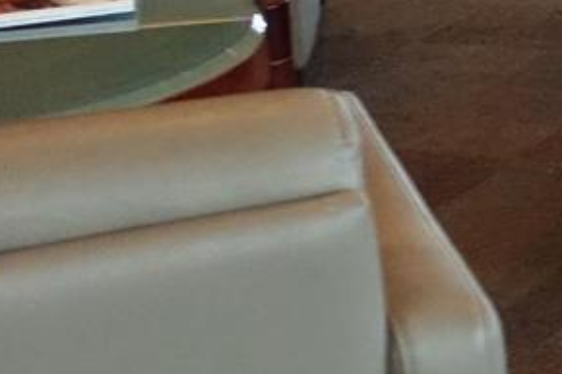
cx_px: 1624
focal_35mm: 149
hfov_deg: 10.4
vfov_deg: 9.0
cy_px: -145
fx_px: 2325
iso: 1000
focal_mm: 8.8
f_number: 1.8
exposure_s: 1/250
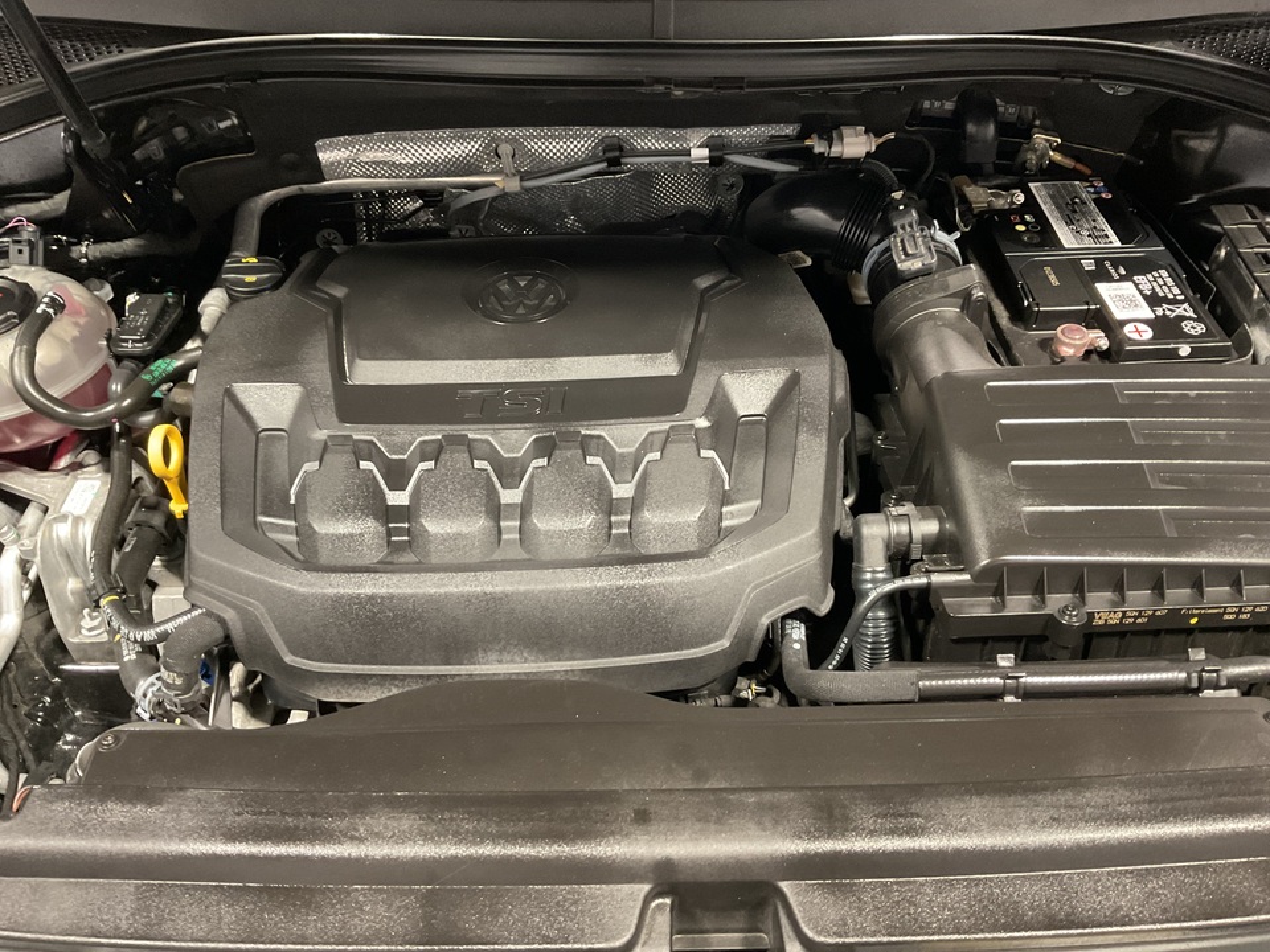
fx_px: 1064
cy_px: 476
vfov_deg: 48.2
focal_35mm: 29
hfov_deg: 61.7
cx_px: 635
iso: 320
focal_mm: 3
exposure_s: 1/25
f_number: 1.8
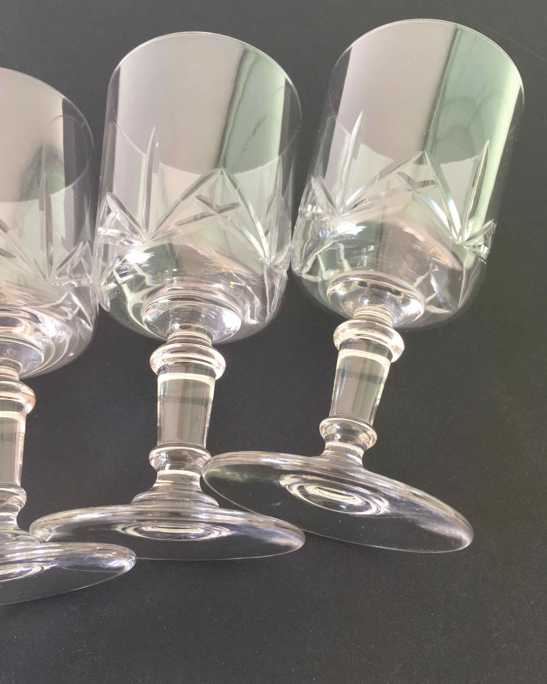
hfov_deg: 47.1
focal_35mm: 31
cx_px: 271
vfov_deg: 57.2
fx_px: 627
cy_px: 343
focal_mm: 4.15
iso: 40
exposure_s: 1/100
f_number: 2.2
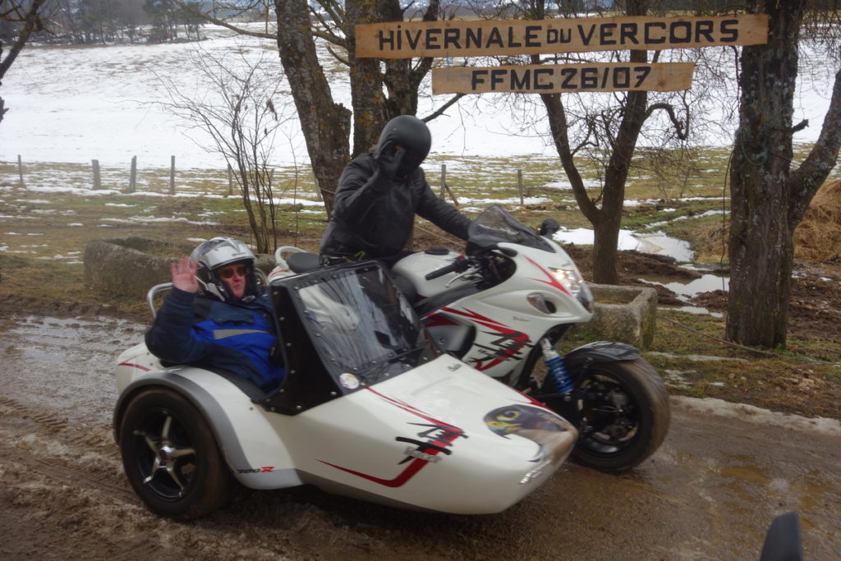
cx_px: 420
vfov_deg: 34.2
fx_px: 911
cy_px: 280
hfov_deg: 49.5
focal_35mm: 39
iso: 125
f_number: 5.6
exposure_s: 1/100
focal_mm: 14.4
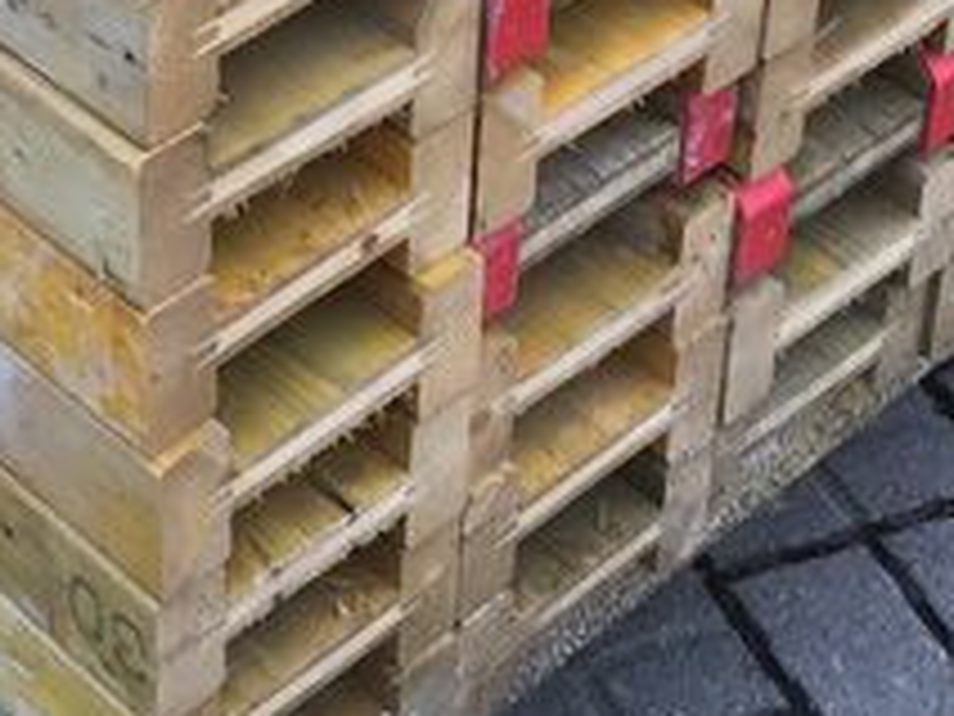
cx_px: 54
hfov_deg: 16.6
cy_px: -360
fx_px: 3224
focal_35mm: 117
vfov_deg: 12.1
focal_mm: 3.3
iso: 40
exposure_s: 1/100
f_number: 2.4
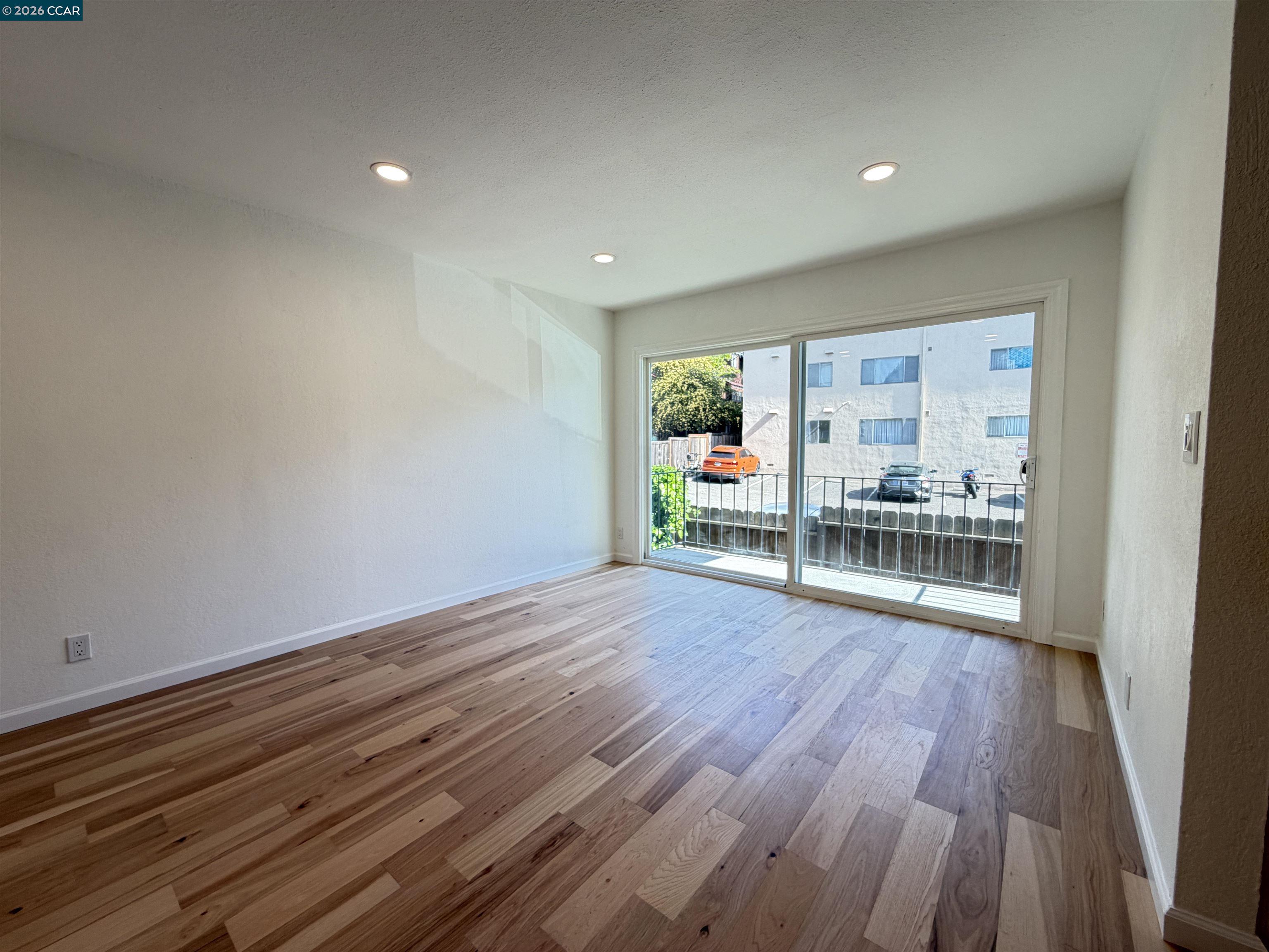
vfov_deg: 85.7
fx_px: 513
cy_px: 476
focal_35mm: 14
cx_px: 634
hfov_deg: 102.1
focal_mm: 2.22
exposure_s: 1/120
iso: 100
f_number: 2.2
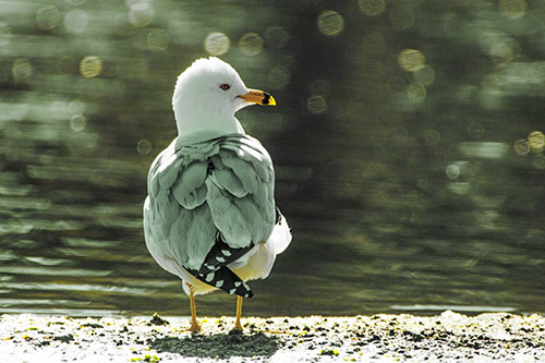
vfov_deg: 1.1
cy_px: 182
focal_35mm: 1200
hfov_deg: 1.7
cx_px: 272
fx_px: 18160
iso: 1250
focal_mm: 1200
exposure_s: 1/2500
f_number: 13
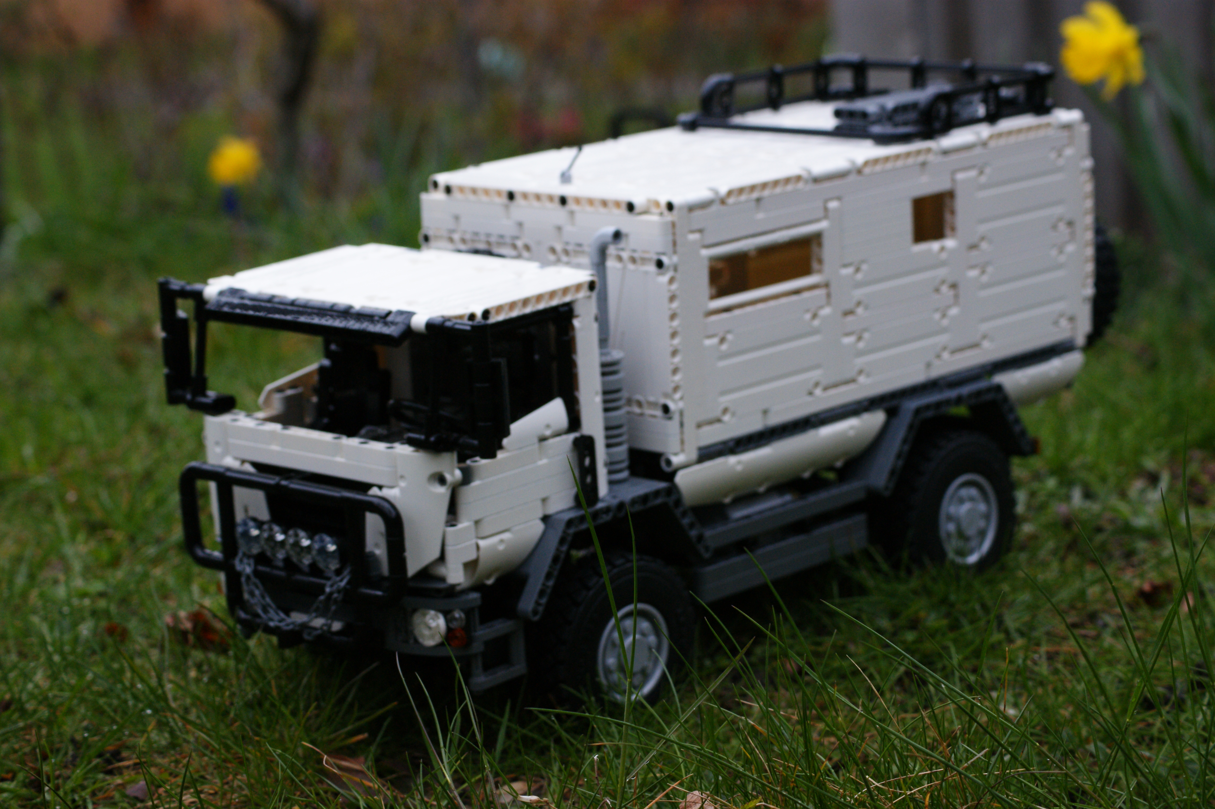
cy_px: 404
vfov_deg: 16.5
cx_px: 608
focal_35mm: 82
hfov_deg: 24.6
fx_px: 2783
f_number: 6.3
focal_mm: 55
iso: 400
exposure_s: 1/160
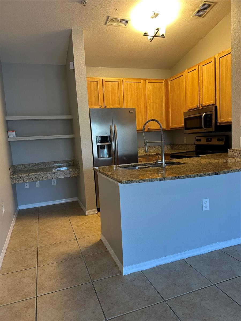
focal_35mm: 24
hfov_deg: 56.8
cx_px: 120
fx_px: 223
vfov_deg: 71.6
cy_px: 160
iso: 200
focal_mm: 6.86
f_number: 1.78
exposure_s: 1/60
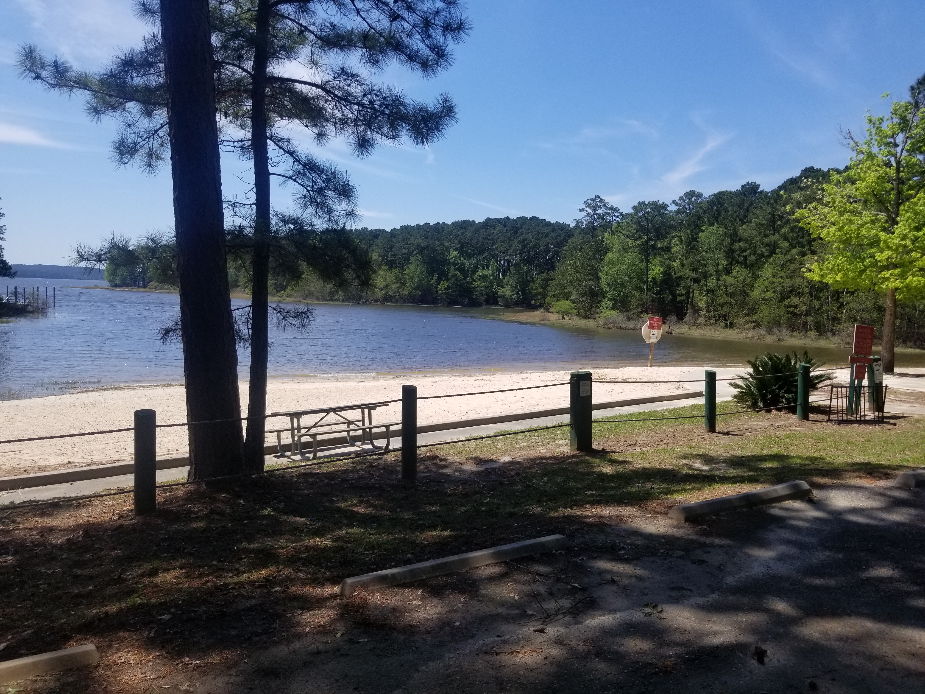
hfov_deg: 67.3
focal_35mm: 26
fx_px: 695
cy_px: 347
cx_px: 462
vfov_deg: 53.1
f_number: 1.7
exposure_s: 1/2784
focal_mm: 4.25
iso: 50
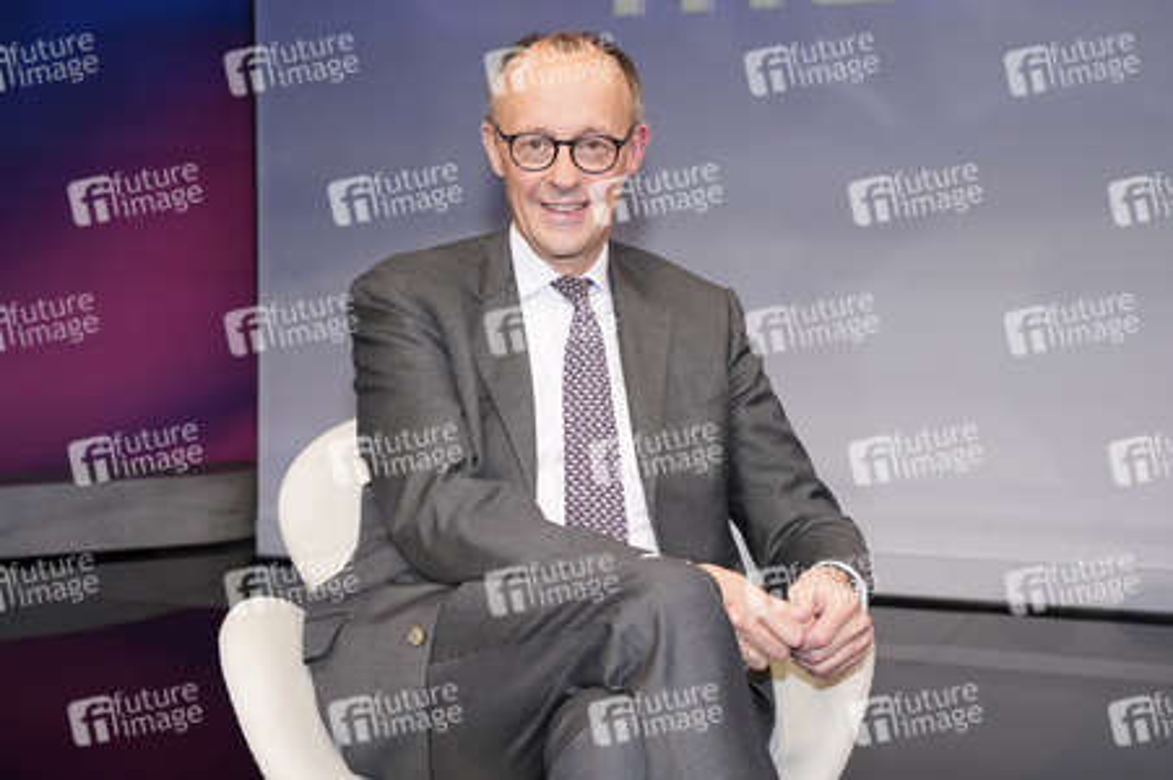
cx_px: 586
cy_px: 390
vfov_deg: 27.0
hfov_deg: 39.6
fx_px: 1628
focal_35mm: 50
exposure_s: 1/125
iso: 2000
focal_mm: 50
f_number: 5.6
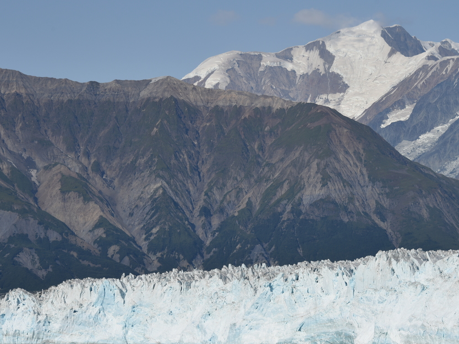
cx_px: 274
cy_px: 216
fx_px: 2055
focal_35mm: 155
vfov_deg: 9.6
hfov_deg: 12.7
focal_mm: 105
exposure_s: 1/400
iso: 100
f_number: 11
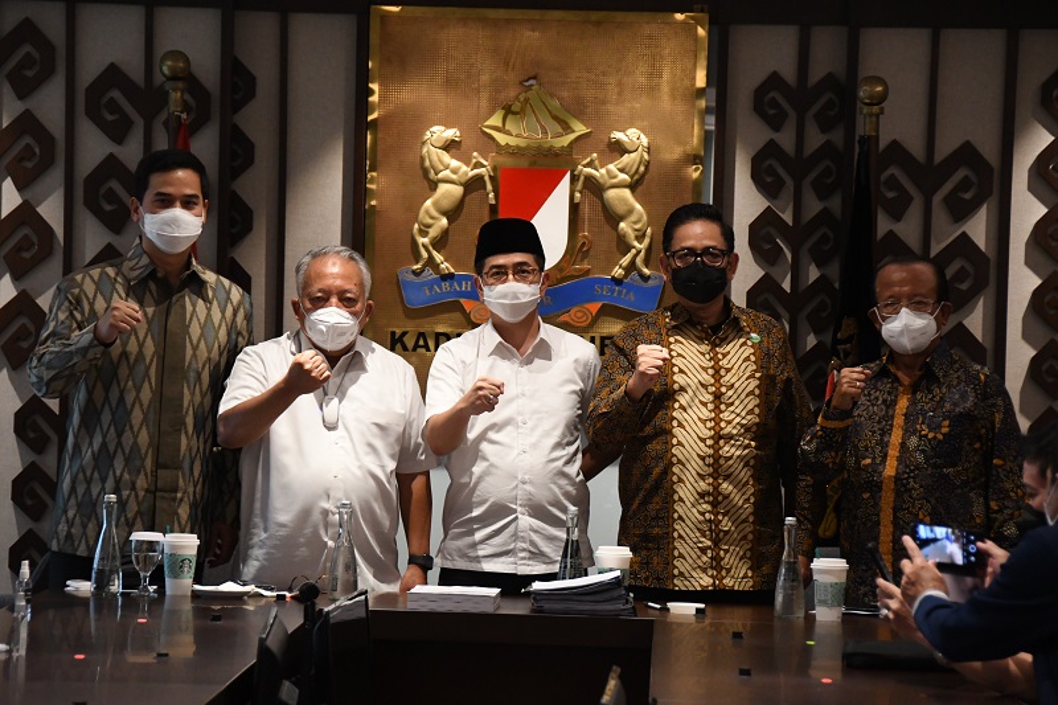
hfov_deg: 14.5
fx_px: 4172
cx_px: 529
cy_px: 352
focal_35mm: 142
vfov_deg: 9.7
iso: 4000
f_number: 5.3
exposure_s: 1/250
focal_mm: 95
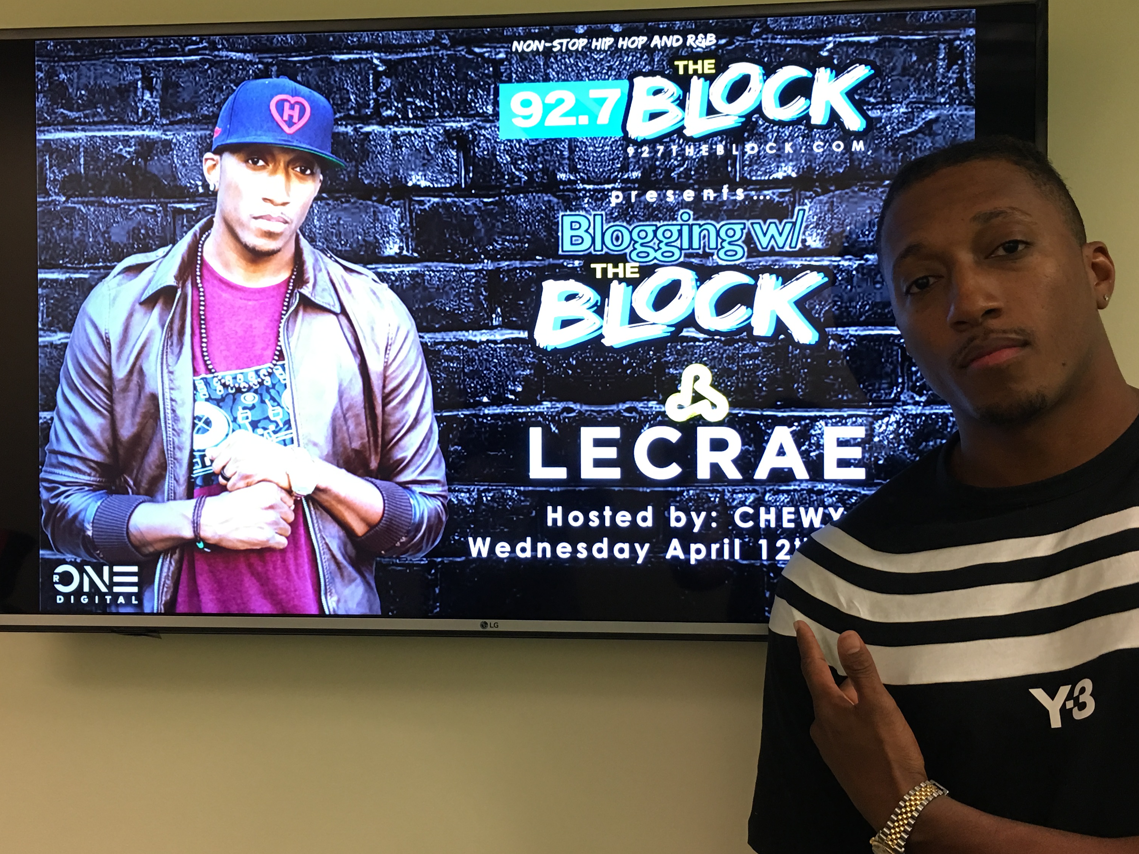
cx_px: 558
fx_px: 1283
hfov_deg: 47.9
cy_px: 441
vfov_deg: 36.8
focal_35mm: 39
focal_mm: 4.15
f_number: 2.2
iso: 50
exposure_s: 1/15
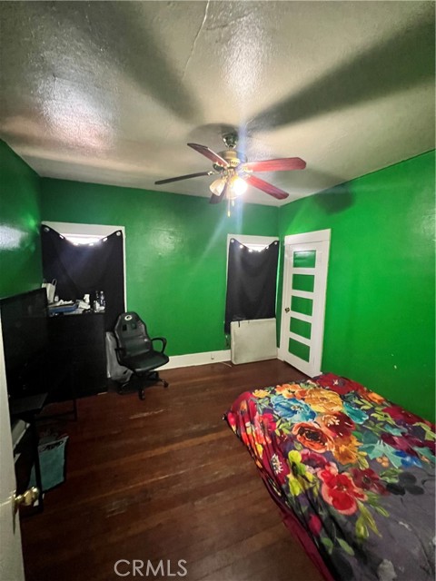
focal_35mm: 13
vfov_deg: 106.2
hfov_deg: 89.9
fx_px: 218
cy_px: 290
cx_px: 218
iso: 1250
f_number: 1.8
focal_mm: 1.57
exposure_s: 1/34
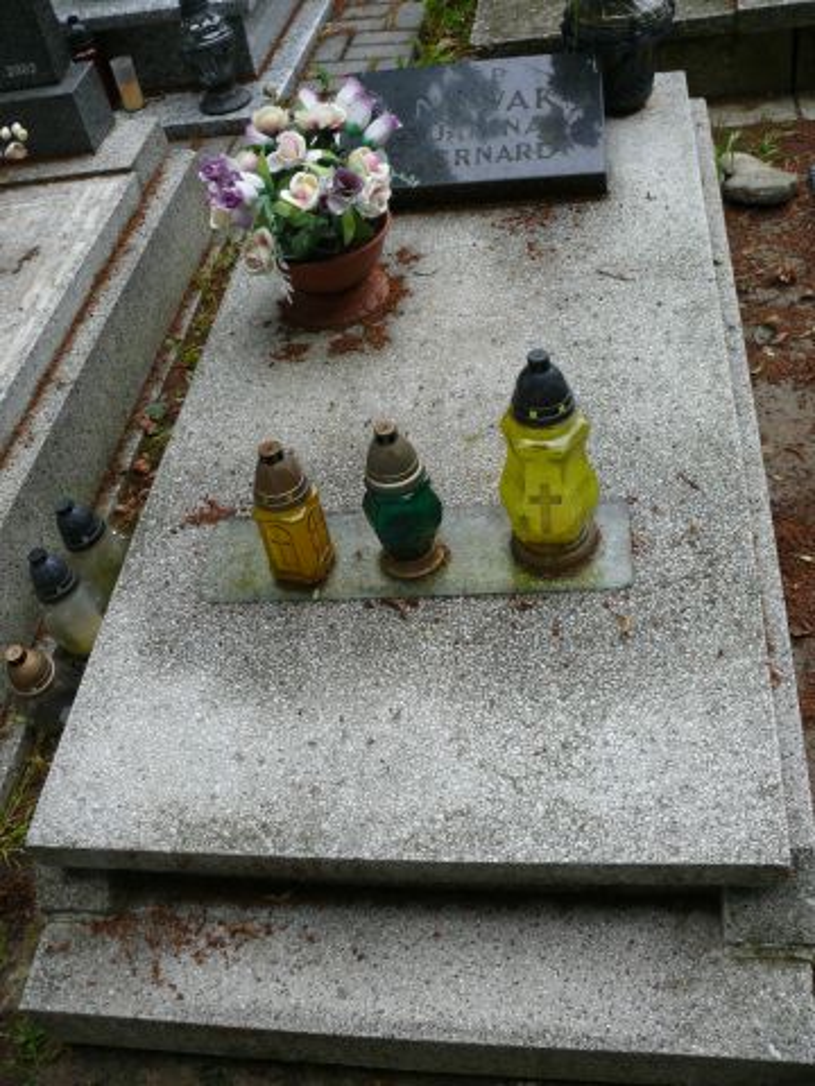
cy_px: 543
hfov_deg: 40.7
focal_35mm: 35
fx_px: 1099
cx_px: 408
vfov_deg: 52.6
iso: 100
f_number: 2.8
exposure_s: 1/80
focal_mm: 7.4
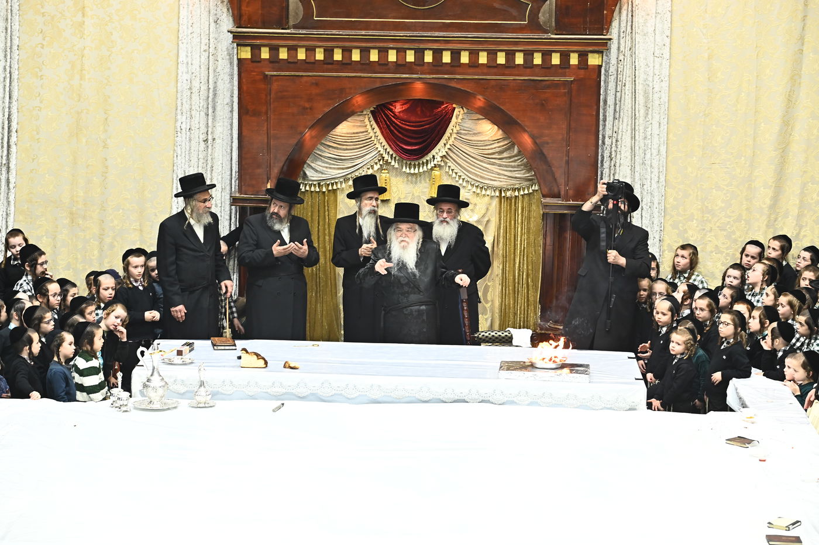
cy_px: 272
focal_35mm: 110
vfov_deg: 12.4
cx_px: 410
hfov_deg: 18.6
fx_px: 2501
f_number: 6.3
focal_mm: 110
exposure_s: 1/160
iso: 1600
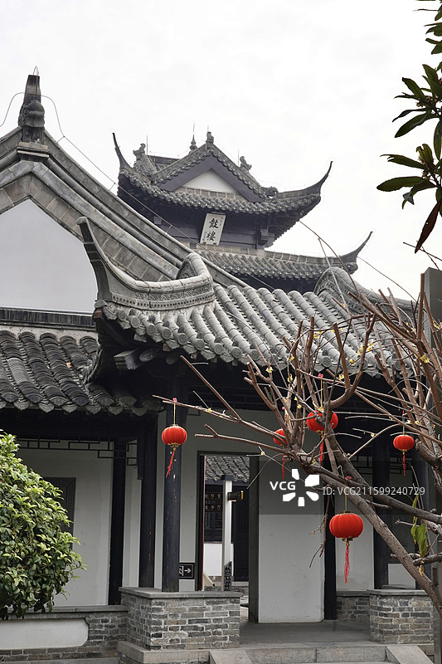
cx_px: 221
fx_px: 903
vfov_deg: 40.4
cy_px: 332
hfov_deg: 27.5
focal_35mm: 49
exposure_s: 1/200
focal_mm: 49
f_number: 16
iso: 320
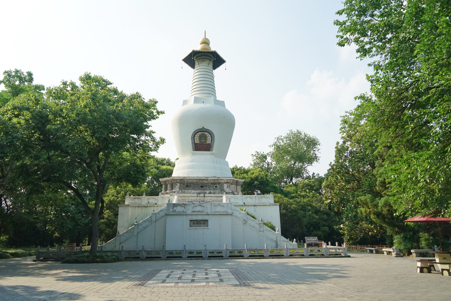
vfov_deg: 53.1
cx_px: 226
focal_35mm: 24
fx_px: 301
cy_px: 150
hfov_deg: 73.7
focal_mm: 24
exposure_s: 1/8000
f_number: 5.6
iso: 1600
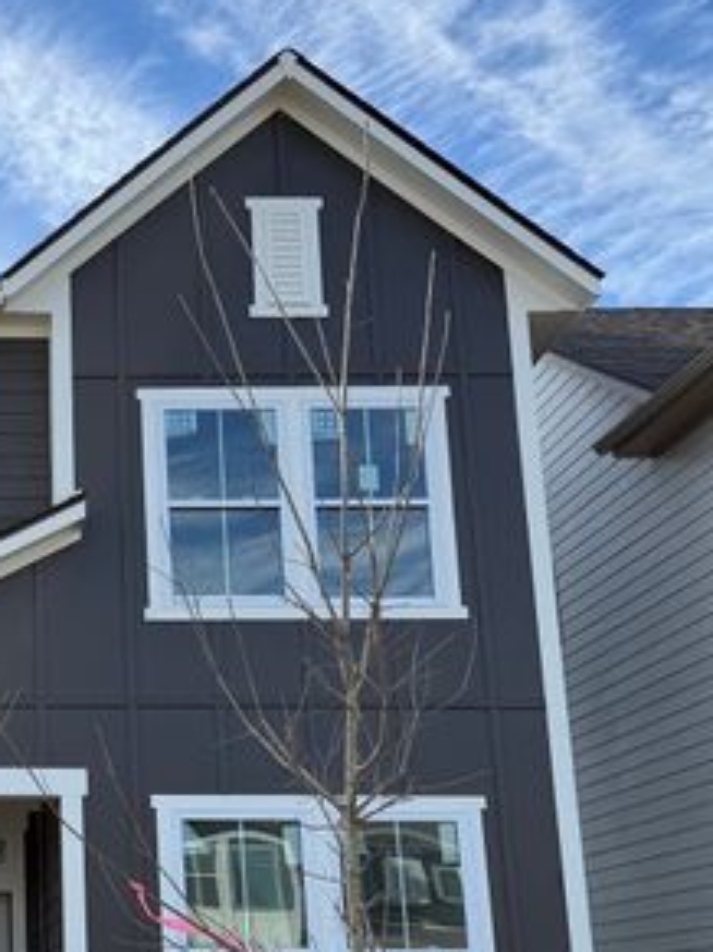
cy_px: 653
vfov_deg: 34.5
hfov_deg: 24.8
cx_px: -65
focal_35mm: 55
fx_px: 1512
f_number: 1.78
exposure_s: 1/3279
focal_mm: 6.76
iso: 80
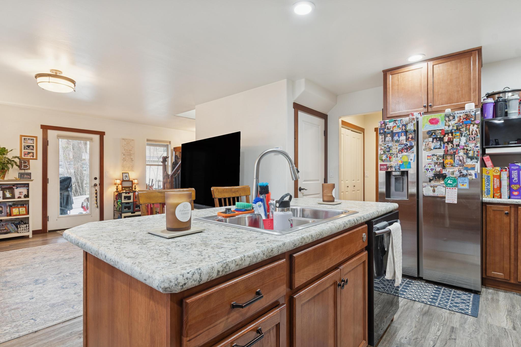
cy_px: 174
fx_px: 260
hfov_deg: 90.0
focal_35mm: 18
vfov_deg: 67.4
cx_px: 260
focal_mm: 12
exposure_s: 1/2.5
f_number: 6.3
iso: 100
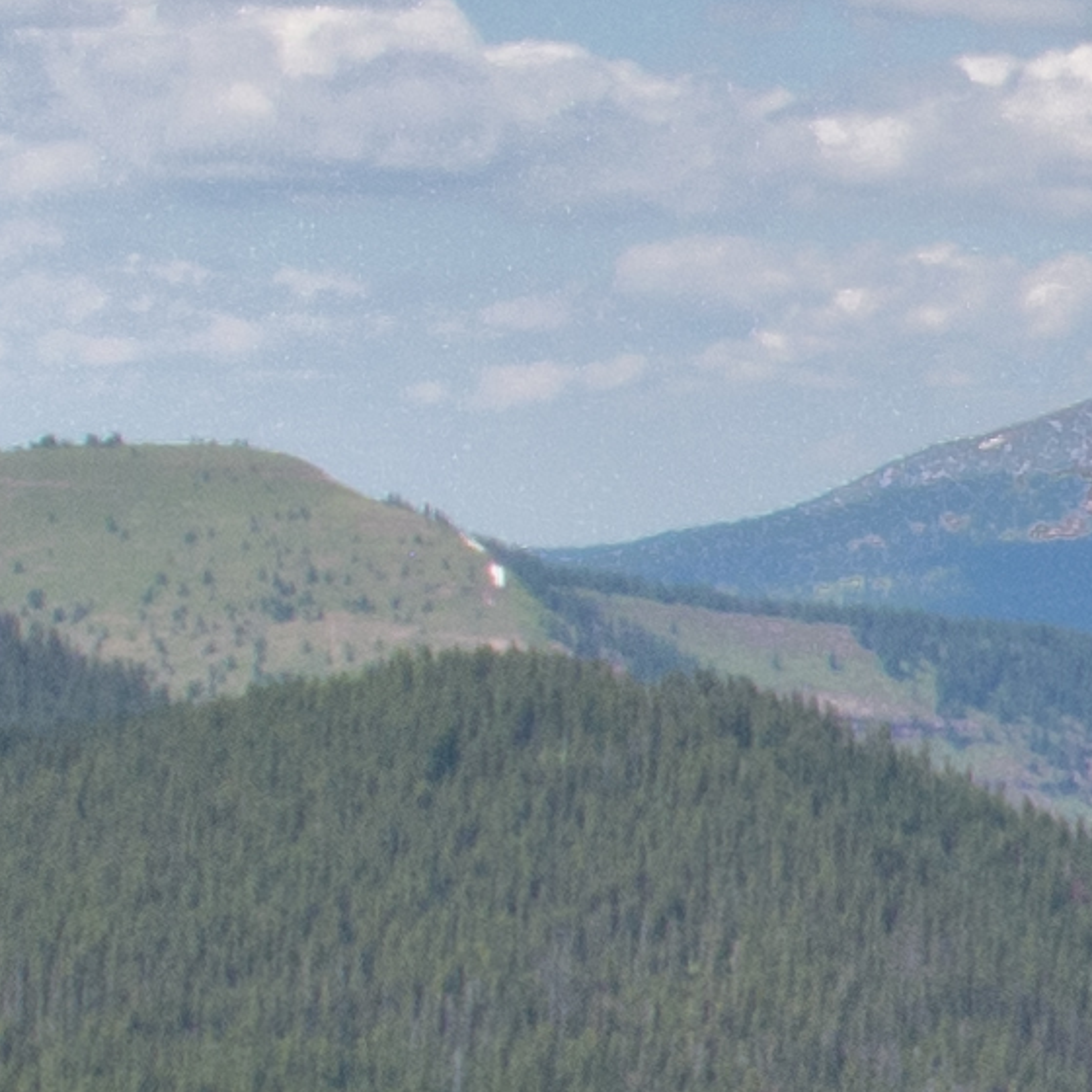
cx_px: 4438
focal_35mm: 320
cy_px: 1841
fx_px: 11421
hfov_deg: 4.9
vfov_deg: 5.4
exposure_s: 1/100
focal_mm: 22
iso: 200
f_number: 16
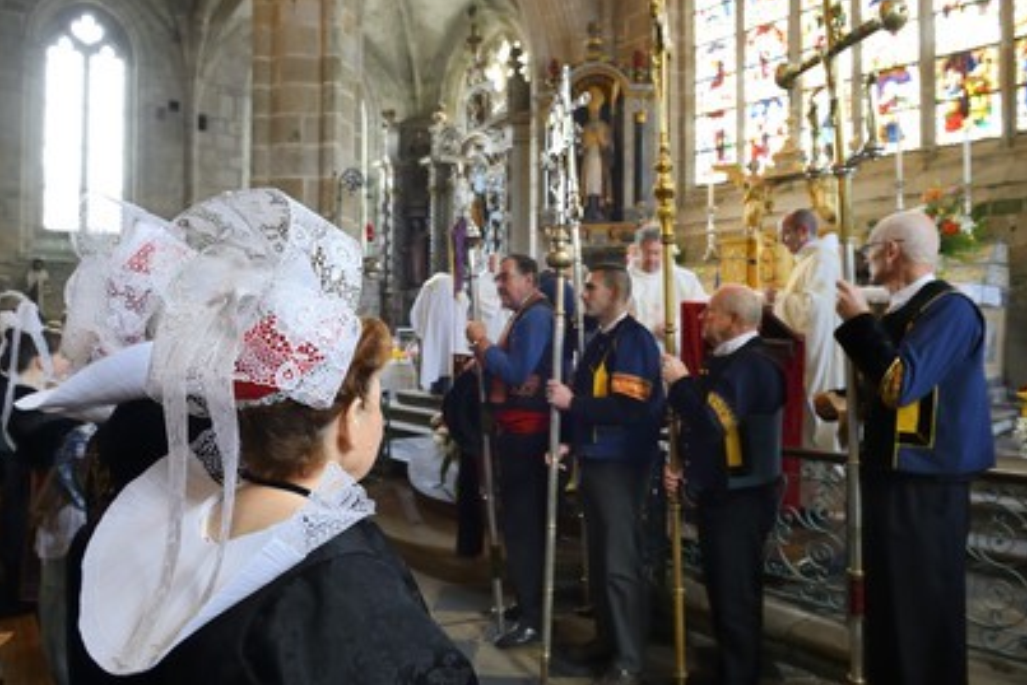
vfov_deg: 51.3
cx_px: 512
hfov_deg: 71.5
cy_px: 331
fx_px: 713
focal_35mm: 25
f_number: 6.3
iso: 1600
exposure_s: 1/20
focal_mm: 24
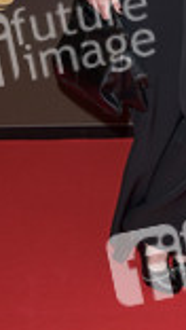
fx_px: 892
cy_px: -61
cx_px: 277
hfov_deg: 11.4
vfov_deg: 19.7
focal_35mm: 102
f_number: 5
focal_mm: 38
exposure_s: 1/200
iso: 1250
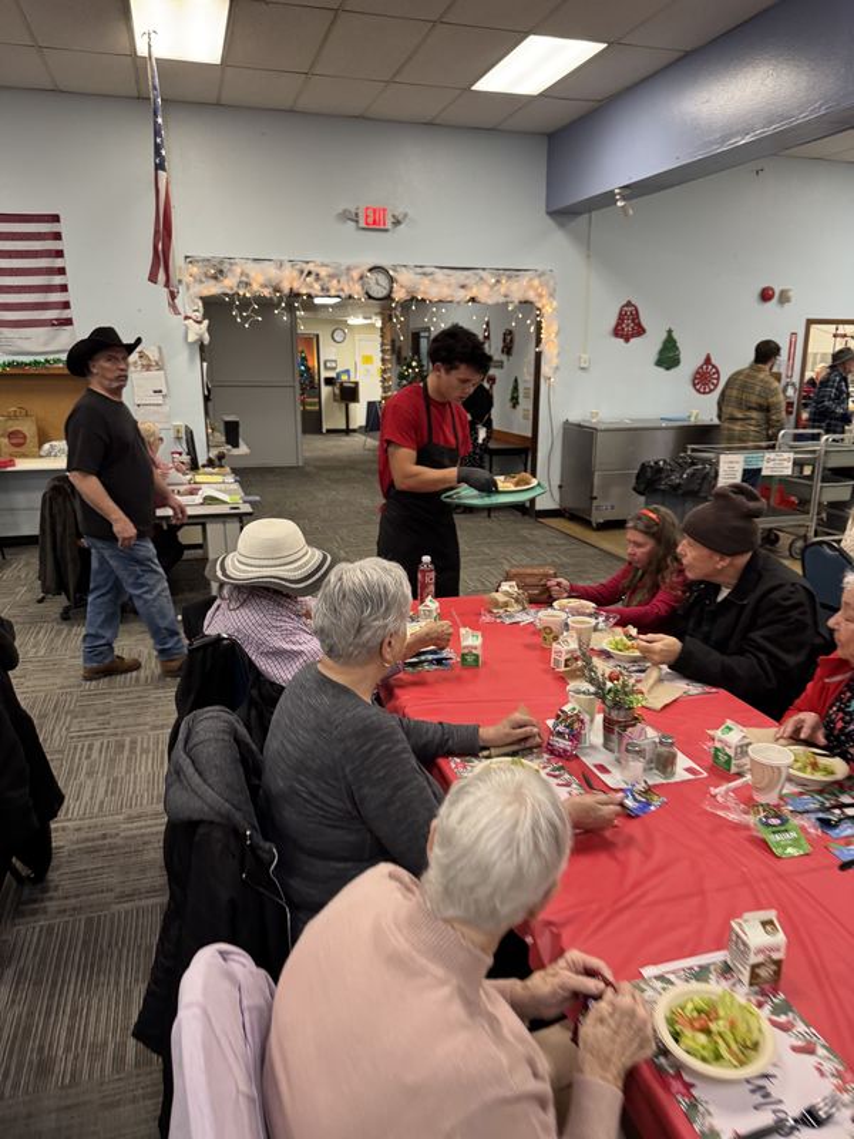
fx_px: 789
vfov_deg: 71.6
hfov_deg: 56.8
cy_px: 570
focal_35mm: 24
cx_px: 427
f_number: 1.78
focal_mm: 6.76
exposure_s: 1/60
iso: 250
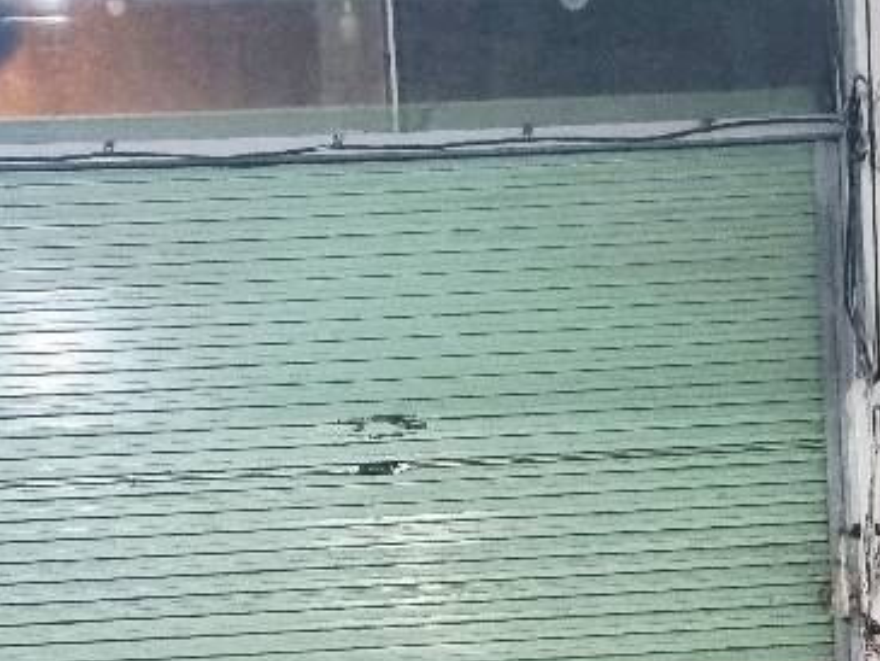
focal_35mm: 73
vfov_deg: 19.0
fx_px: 1856
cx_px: 499
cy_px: 803
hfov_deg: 26.6
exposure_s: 1/50
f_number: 1.8
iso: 800
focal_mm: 5.4
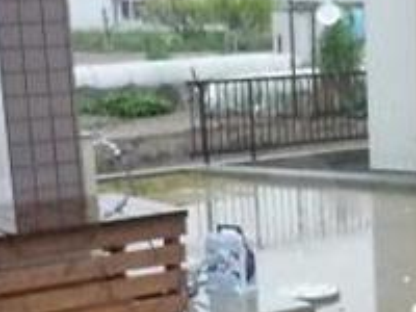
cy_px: 335
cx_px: 480
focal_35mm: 99
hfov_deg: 18.9
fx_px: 1190
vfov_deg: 14.6
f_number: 2.8
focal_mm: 5.5
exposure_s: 1/100
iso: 1600
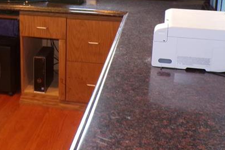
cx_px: 52
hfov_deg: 30.8
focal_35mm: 64
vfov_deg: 21.1
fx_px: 400
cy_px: 39
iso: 200
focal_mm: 4.3
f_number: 3
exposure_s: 1/17
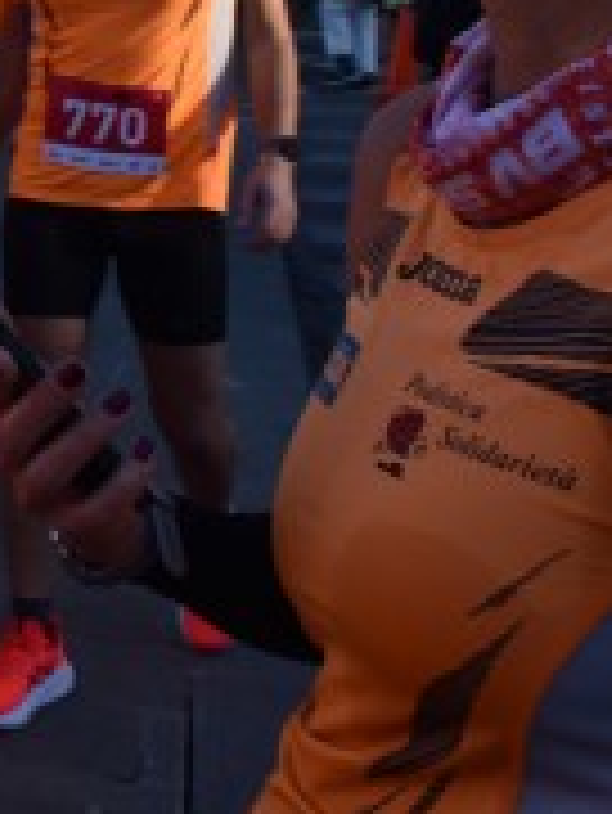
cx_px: -544
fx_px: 2025
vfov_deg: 21.9
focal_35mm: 86
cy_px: -13
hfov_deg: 14.7
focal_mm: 18
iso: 320
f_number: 7.1
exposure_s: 1/800
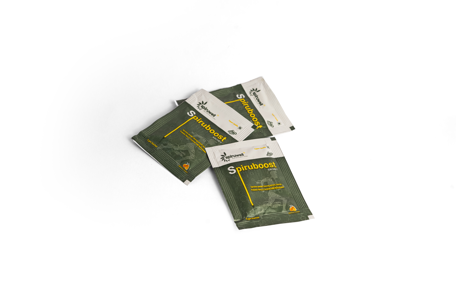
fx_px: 633
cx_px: 228
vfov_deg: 27.0
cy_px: 152
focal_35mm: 50
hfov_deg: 39.6
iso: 400
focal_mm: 50
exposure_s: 1/160
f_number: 6.3
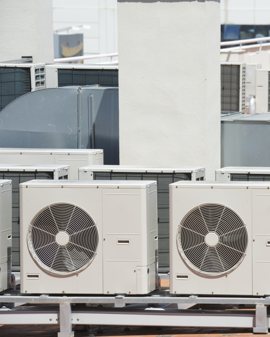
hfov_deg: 5.2
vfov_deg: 6.5
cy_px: 171
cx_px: 251
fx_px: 2968
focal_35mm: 297
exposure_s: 1/125
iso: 100
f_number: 11
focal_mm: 200
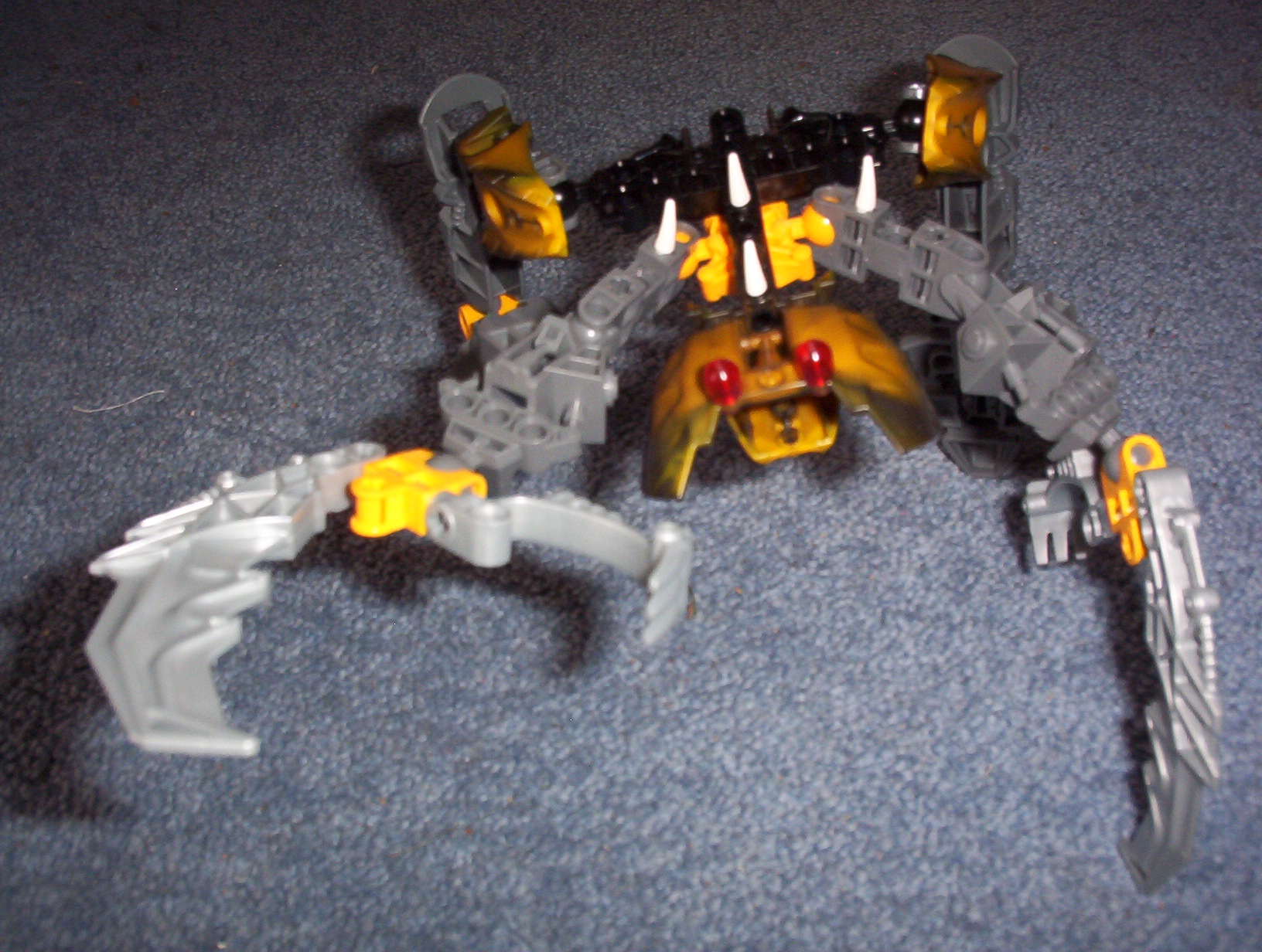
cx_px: 631
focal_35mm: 39
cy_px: 476
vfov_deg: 37.0
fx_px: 1425
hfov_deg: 47.8
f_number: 4.5
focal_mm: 6
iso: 140
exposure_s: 1/30
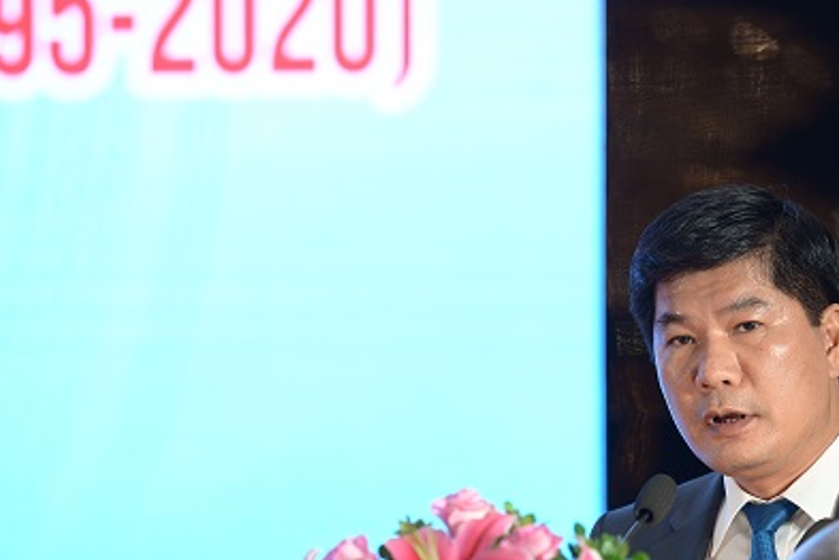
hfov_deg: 8.2
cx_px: 453
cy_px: 395
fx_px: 5873
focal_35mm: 252
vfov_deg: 5.5
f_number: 3.2
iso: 500
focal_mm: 165
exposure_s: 1/125
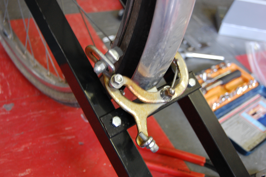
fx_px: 332
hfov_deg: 43.6
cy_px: 88
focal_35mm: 45
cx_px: 133
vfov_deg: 29.8
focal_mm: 30
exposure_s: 1/10
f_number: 4.2
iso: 800
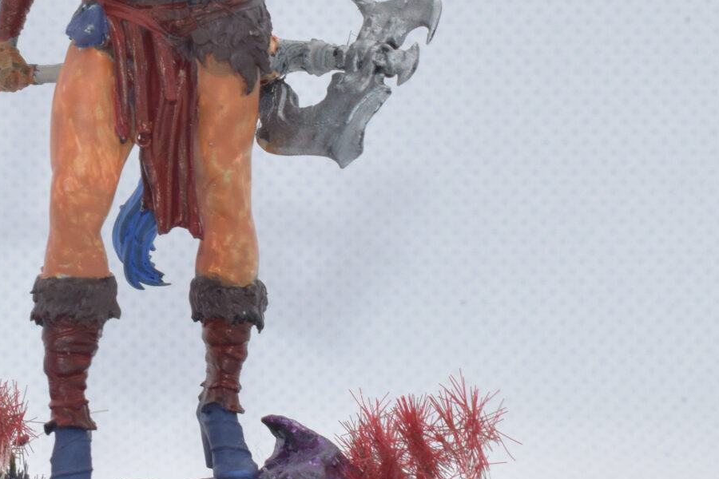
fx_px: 2896
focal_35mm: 145
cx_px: 145
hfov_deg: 14.1
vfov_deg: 9.4
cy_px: 118
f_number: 14
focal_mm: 34
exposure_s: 1/125
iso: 800
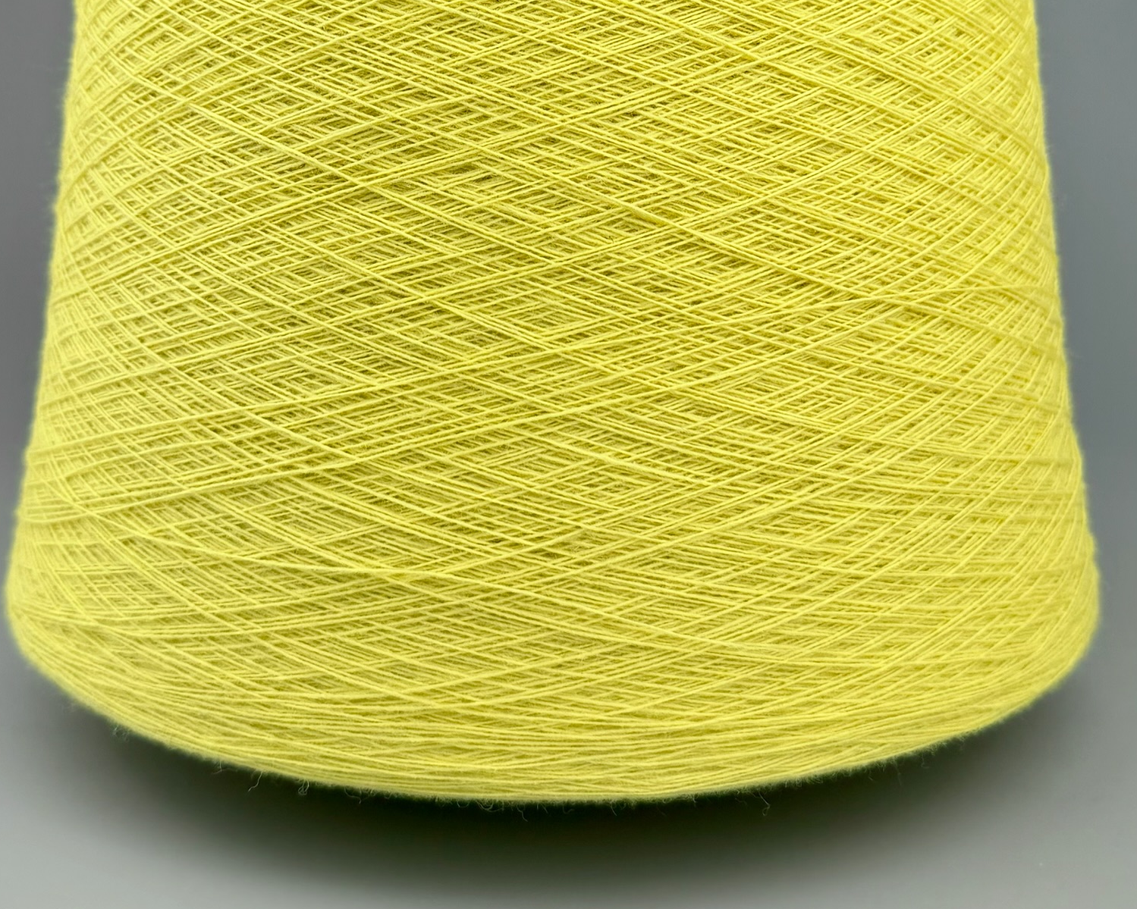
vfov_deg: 44.1
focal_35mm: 32
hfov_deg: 55.7
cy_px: 215
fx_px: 1077
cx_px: 559
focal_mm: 6.76
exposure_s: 1/1292
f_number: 1.78
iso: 80
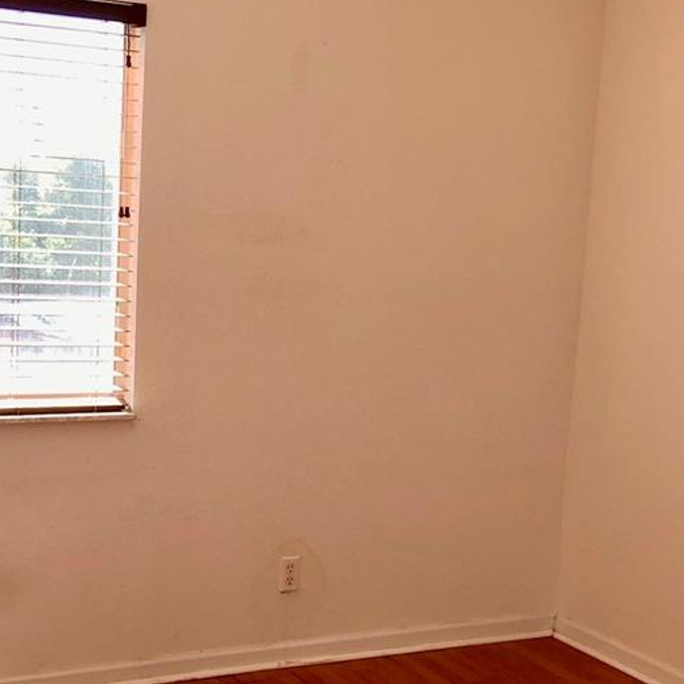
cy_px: 411
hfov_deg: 29.0
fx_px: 1319
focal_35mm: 59
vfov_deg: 29.0
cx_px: 256
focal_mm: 4
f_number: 1.8
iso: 32
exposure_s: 1/120
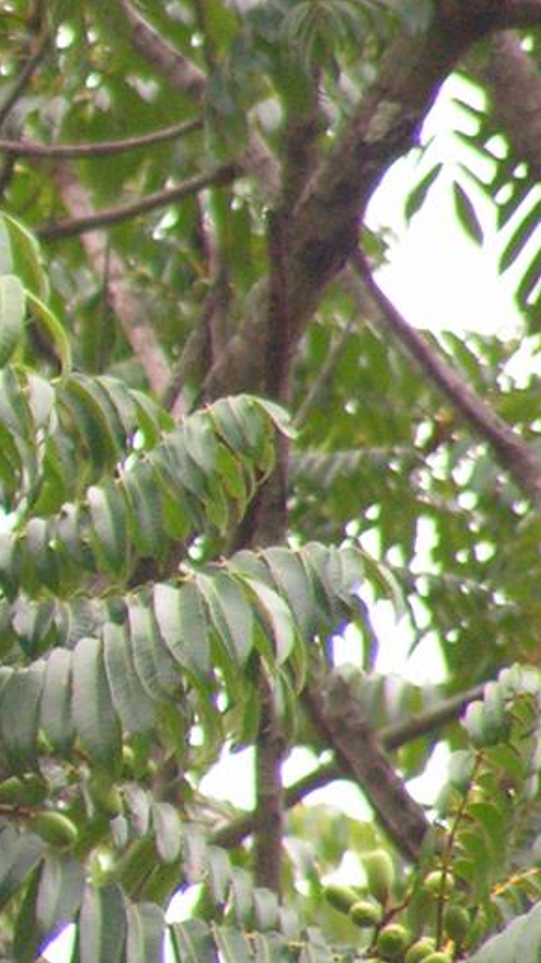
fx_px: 27799
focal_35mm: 1089
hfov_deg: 1.1
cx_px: -616
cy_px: 193
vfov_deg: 2.0
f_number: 3.7
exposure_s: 1/400
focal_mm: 63
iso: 200
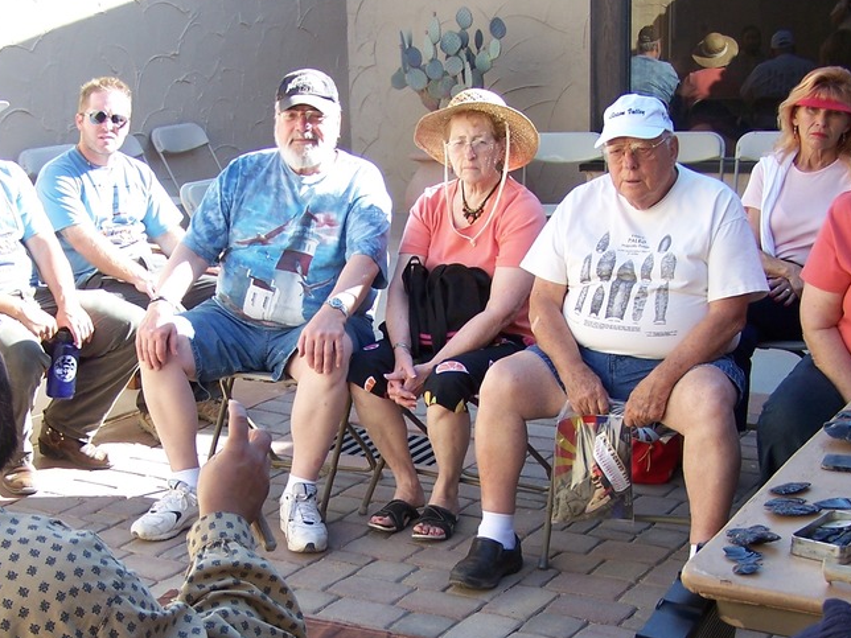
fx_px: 1450
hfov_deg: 32.7
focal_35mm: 59
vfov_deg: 24.6
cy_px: 476
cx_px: 408
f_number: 2.8
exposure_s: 1/200
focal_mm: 6.3
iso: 80
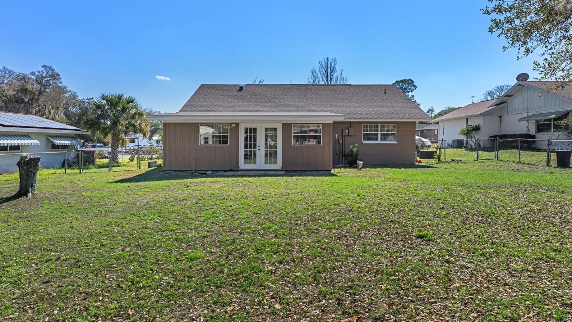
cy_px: 148
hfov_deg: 85.2
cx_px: 285
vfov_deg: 54.6
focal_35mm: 21
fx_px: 311
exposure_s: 1/350
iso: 1000
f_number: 8
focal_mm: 13
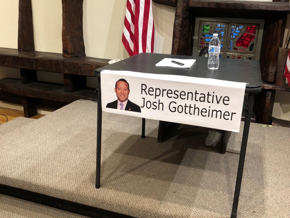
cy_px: 109
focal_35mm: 28
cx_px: 145
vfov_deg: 49.7
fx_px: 235
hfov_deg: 63.4
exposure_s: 1/17
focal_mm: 3.99
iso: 40
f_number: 1.8
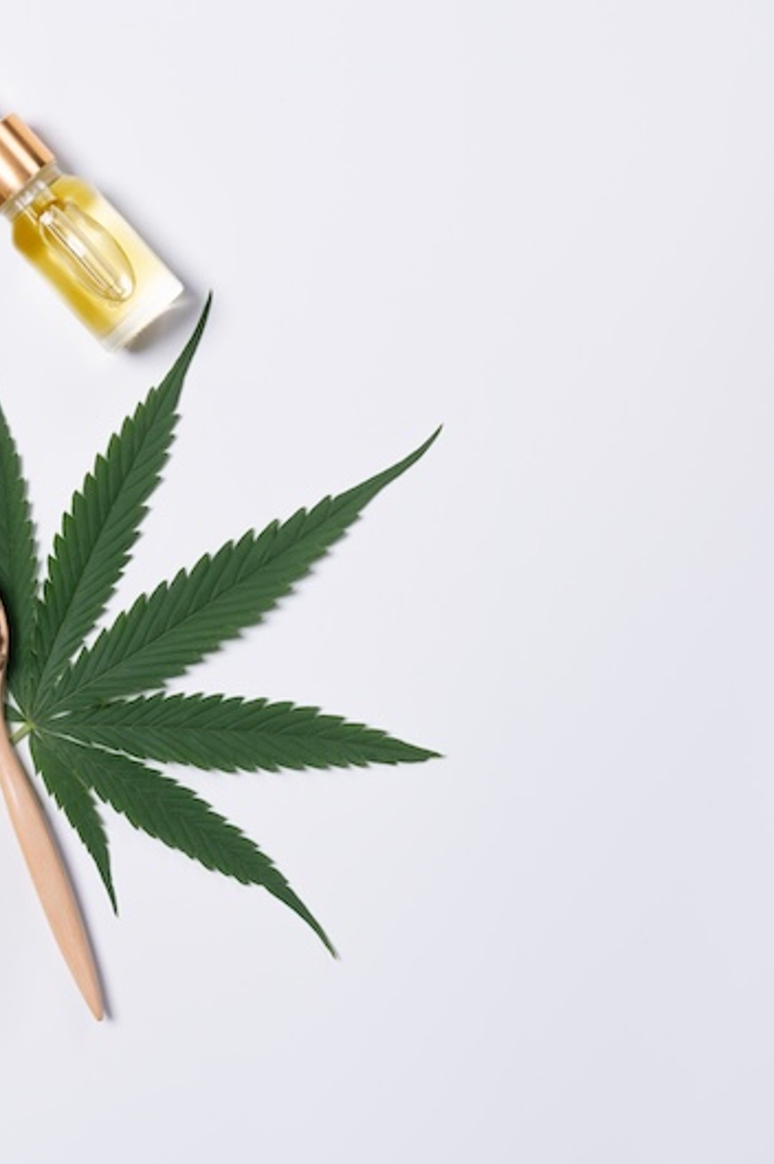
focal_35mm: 106
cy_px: 581
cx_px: 114
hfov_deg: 12.8
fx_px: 3423
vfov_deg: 19.3
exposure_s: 1/100
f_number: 8
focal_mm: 70
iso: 400
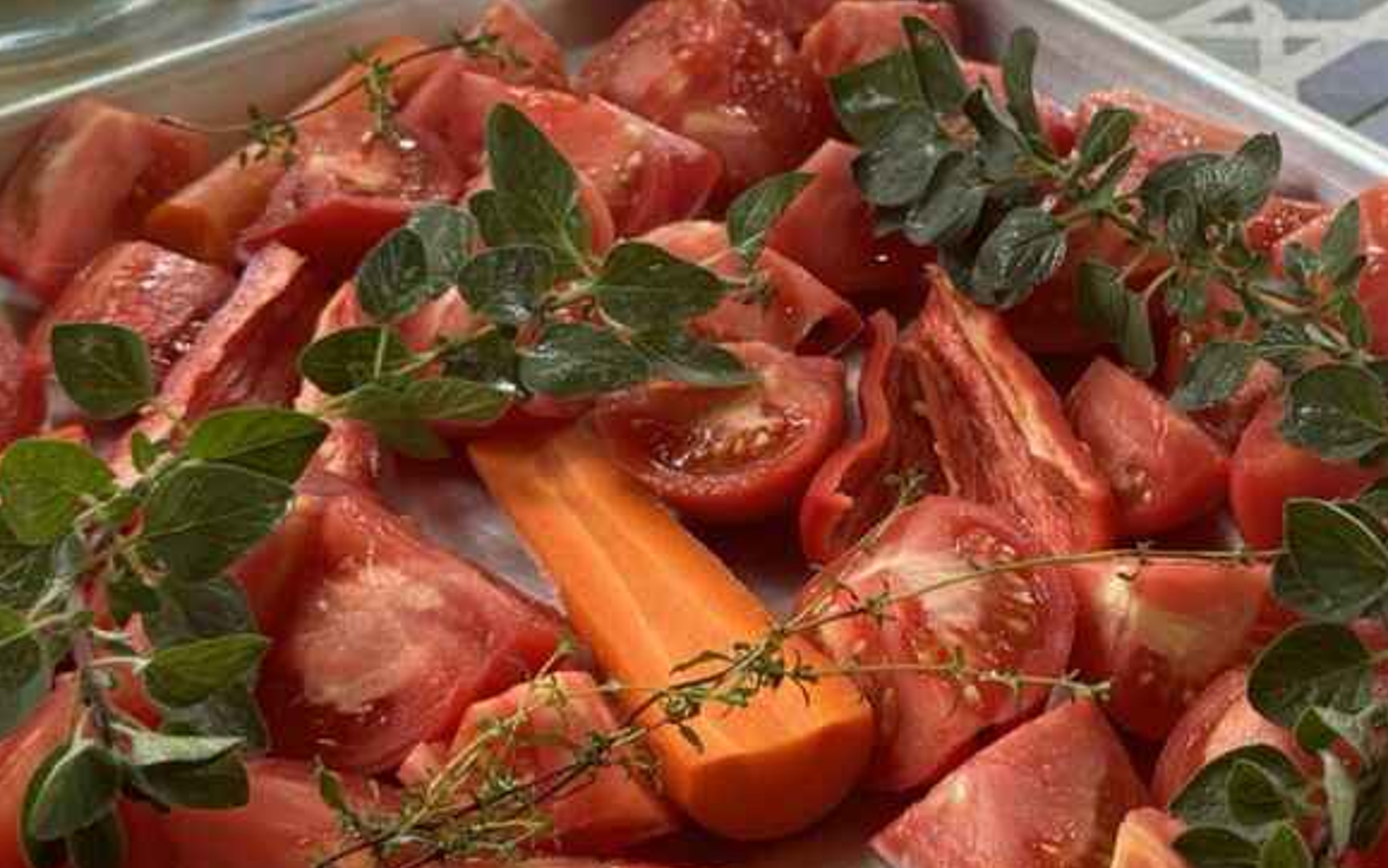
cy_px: 418
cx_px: 1165
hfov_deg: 27.5
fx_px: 2762
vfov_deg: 17.9
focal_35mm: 73
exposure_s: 1/121
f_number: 1.78
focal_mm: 6.76
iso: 125
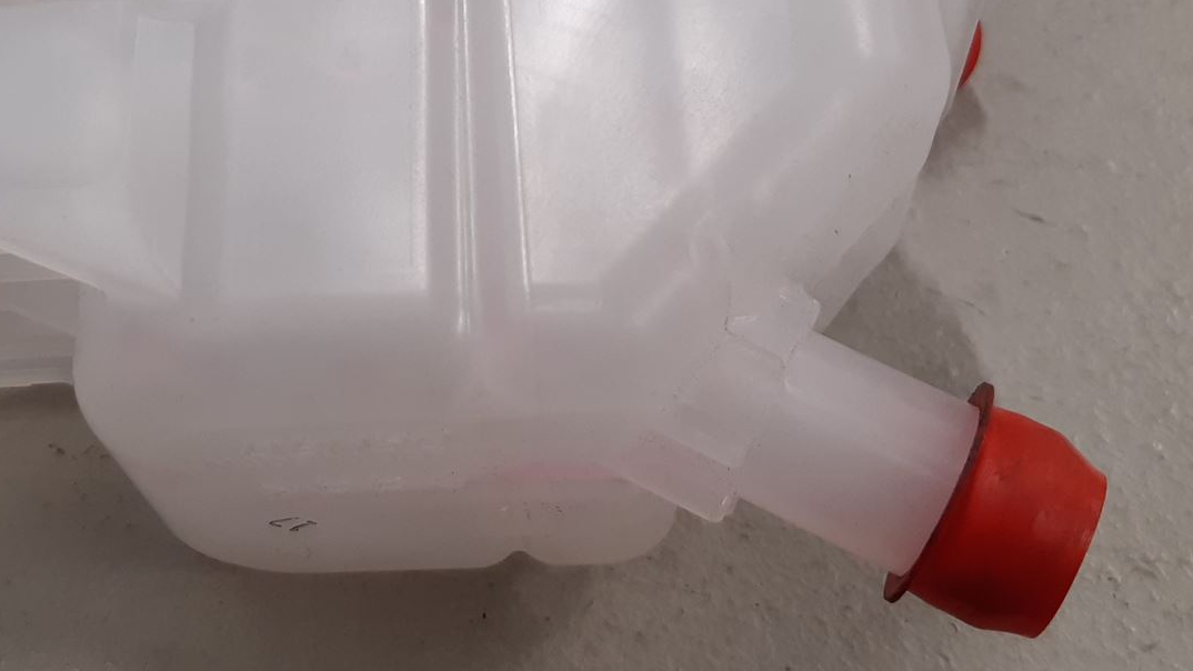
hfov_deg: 38.0
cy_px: 13
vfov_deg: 21.5
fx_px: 1708
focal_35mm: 54
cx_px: 380
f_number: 1.7
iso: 64
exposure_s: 1/50
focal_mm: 3.93
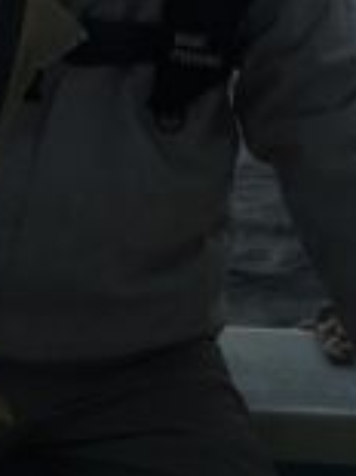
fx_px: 1030
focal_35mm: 75
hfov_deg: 19.6
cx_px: 169
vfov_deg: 24.5
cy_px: -28
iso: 25
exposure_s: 1/2079
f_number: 2.2
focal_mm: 4.15
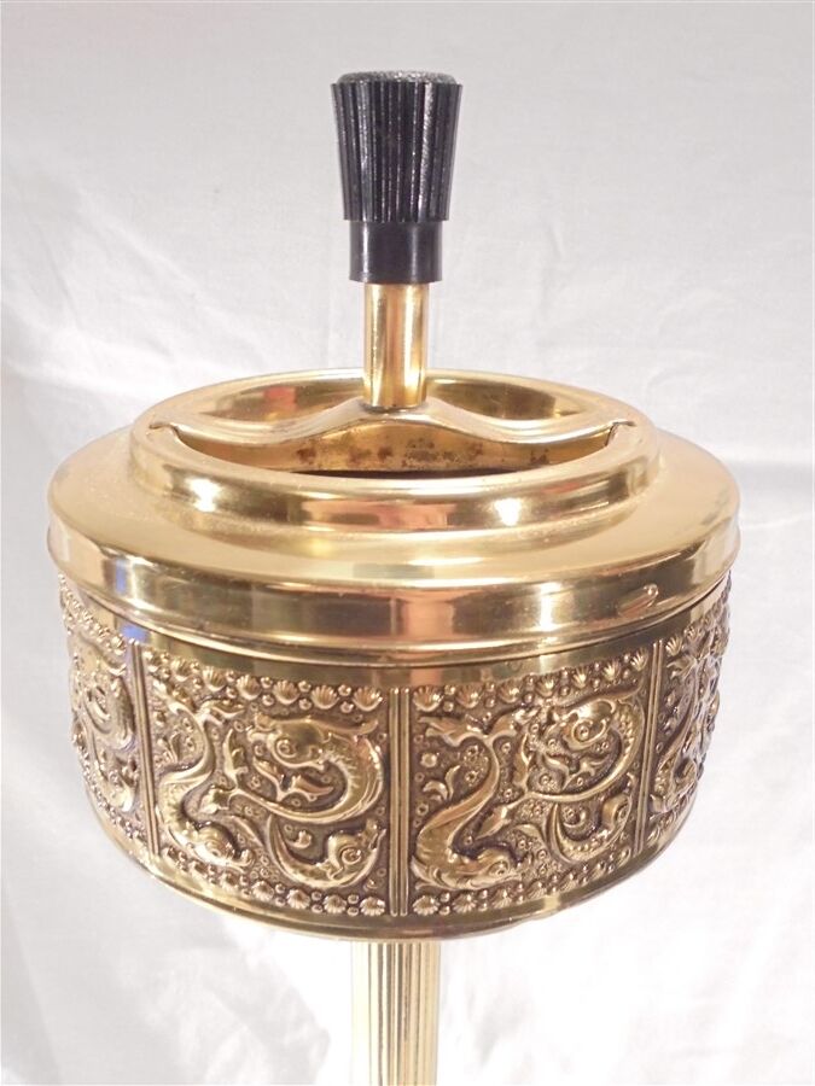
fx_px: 1067
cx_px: 408
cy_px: 543
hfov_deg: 41.8
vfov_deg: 54.0
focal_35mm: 34
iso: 400
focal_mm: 6.1
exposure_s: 1/8
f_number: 4
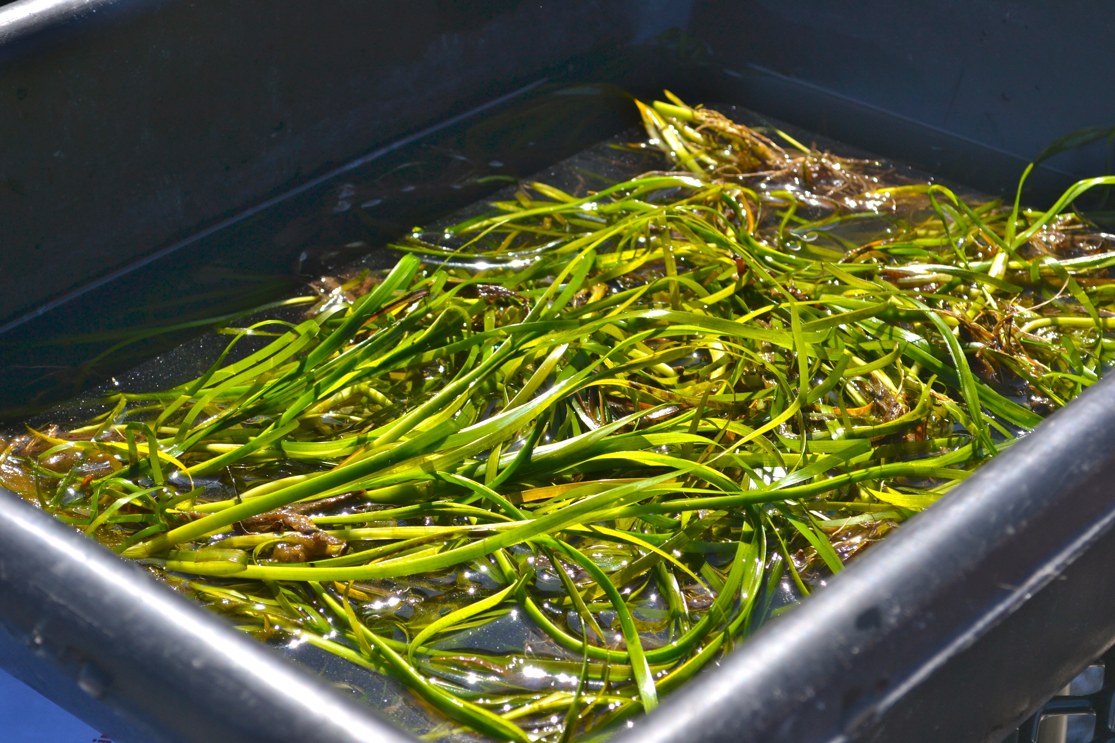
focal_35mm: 82
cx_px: 558
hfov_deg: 24.6
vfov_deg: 16.6
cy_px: 372
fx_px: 2555
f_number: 7.1
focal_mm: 55
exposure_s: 1/200
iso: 100
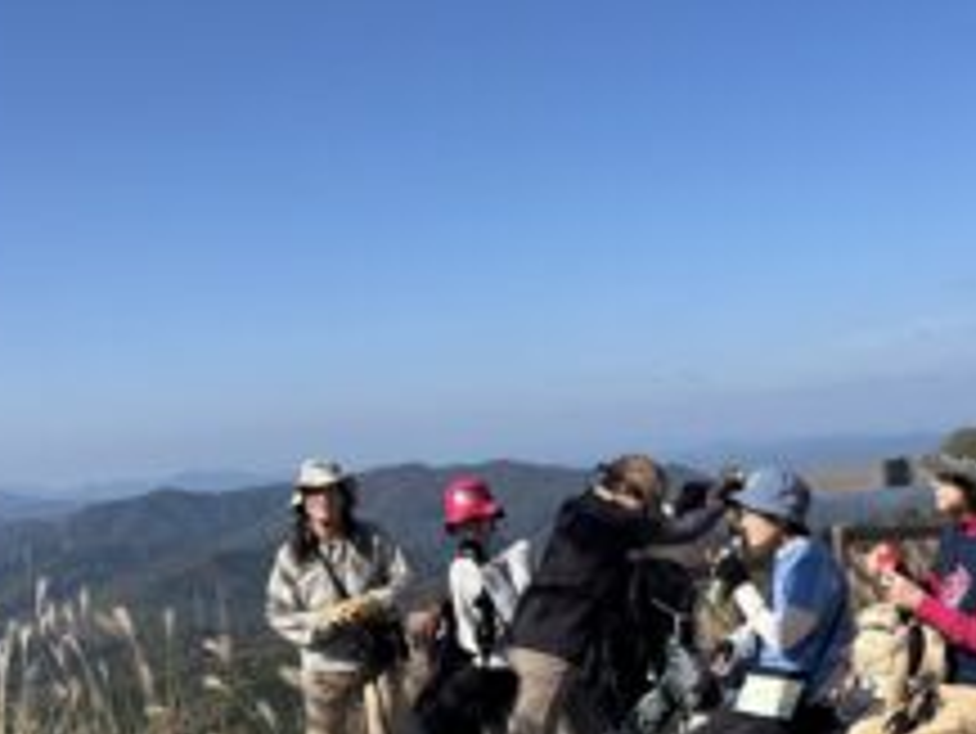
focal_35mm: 48
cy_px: 518
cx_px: 688
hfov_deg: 38.9
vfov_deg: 30.0
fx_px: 1354
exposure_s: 1/3413
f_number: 1.6
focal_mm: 5.96
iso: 50
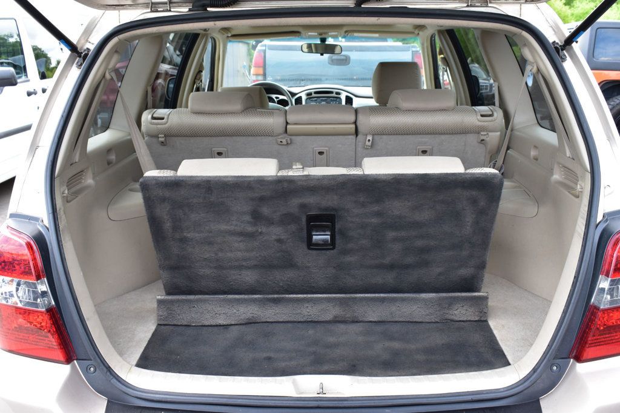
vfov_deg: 36.8
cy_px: 206
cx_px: 310
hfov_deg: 53.1
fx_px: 620
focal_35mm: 36
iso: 400
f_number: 8
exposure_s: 1/80
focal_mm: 24
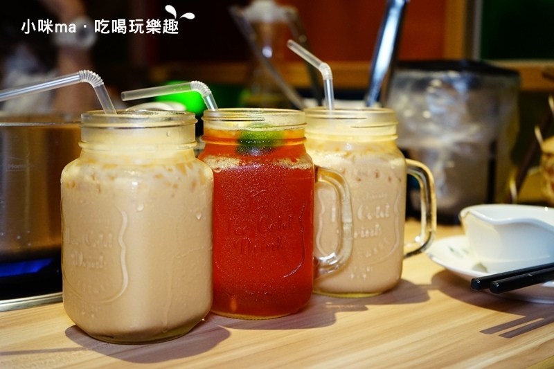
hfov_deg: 41.9
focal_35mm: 47
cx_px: 277
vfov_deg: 28.6
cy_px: 184
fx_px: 723
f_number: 4.5
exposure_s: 1/60
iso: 2500
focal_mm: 47
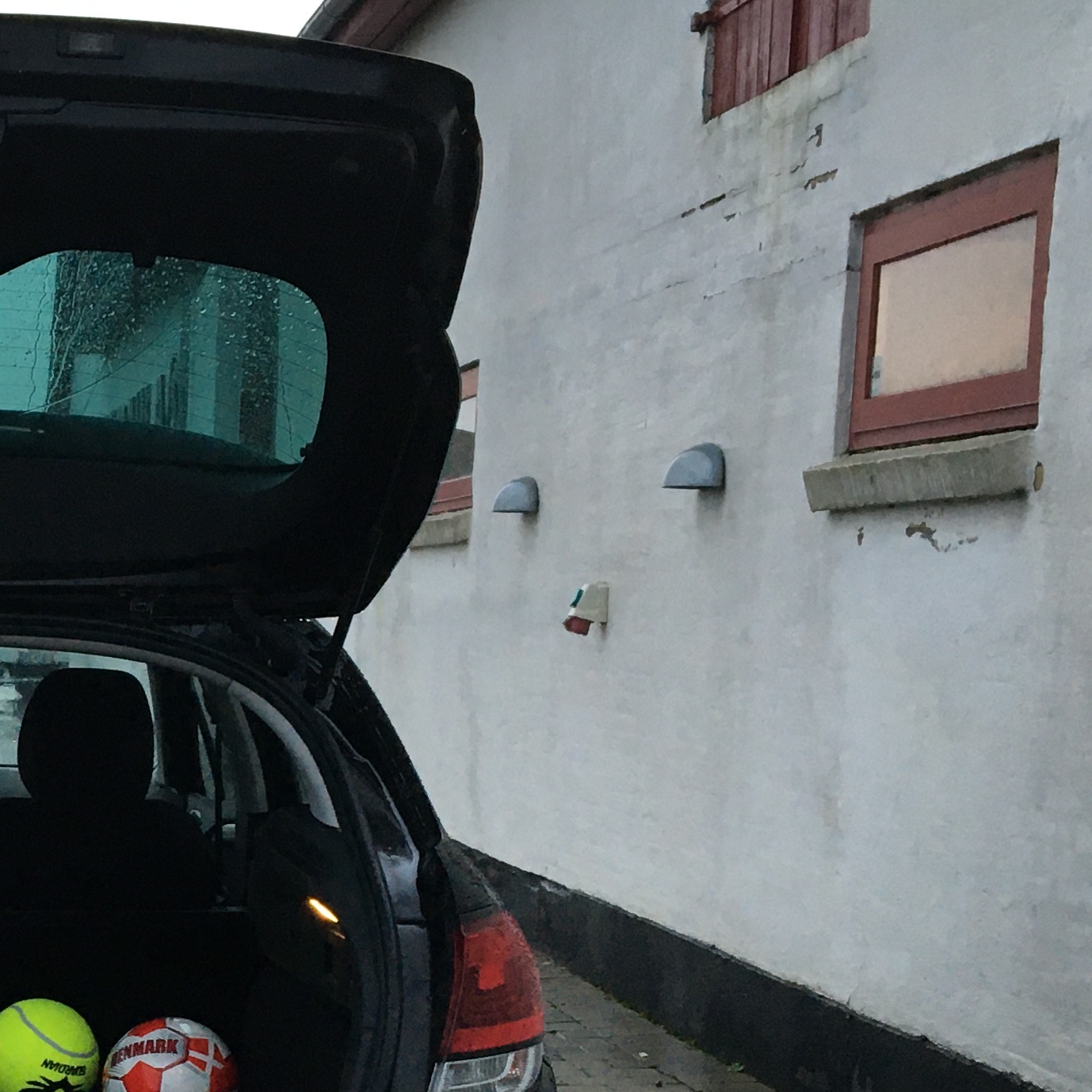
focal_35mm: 75
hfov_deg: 21.8
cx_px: -125
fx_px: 2677
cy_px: 969
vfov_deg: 22.5
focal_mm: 4.15
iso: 50
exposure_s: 1/33
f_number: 2.2
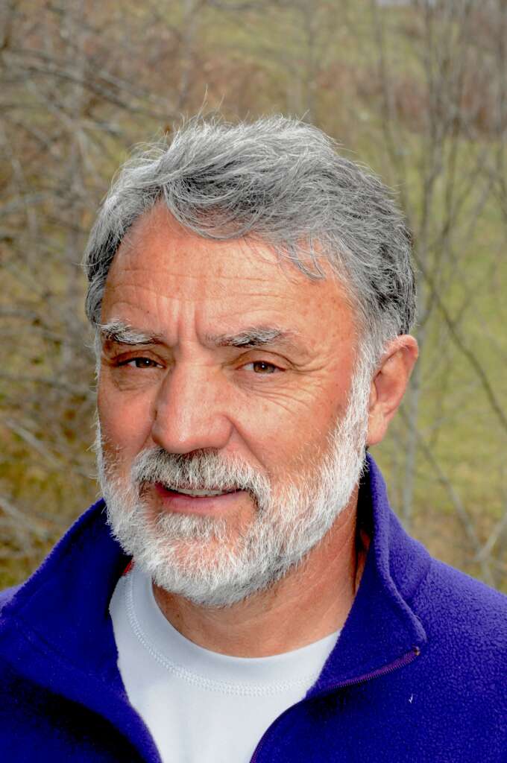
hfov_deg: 8.9
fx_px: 3241
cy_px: 382
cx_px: 254
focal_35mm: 153
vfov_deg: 13.4
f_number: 22
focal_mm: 102
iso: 1000
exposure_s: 1/60
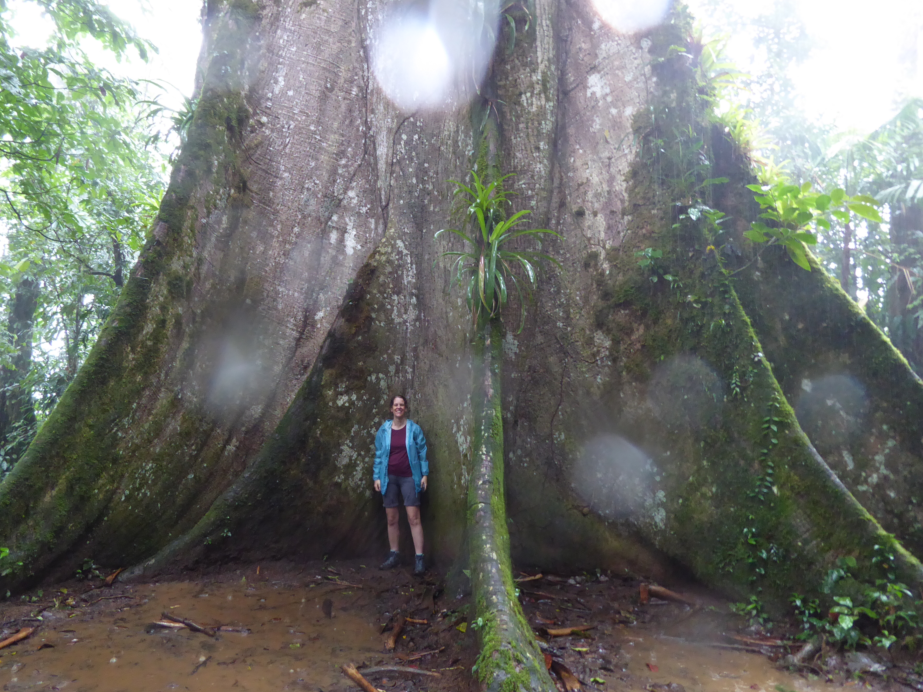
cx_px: 420
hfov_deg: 65.2
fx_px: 720
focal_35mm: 27
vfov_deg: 51.3
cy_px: 315
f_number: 3.3
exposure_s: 1/20
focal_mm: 4.3
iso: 400
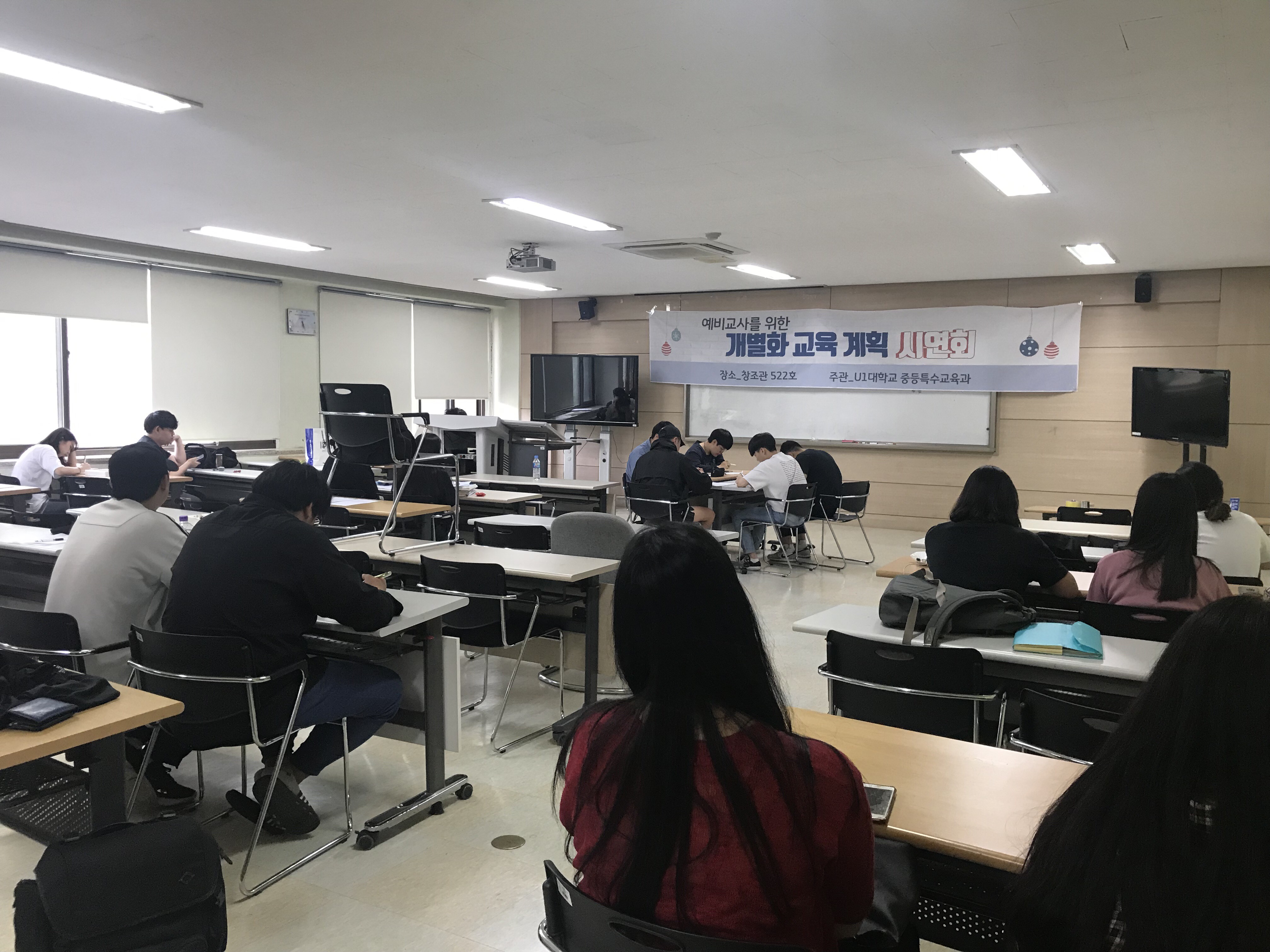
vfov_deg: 49.7
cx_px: 635
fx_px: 1027
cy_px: 476
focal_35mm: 28
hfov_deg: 63.4
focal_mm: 3.99
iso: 40
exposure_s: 1/30
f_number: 1.8
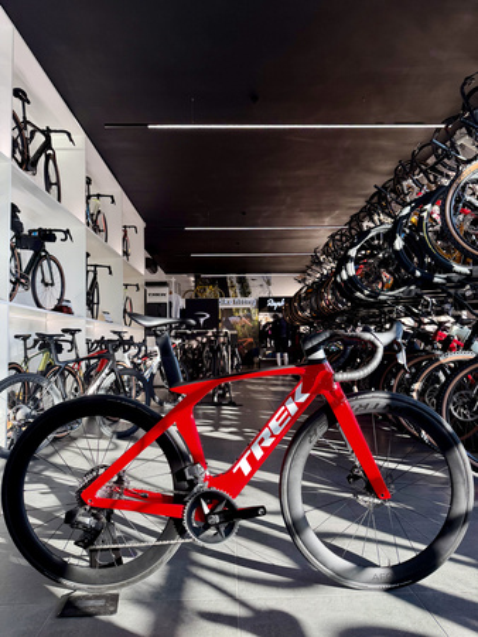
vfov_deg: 71.6
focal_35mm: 24
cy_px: 318
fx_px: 441
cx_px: 239
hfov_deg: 56.9
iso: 80
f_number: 1.78
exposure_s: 1/401
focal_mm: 6.76
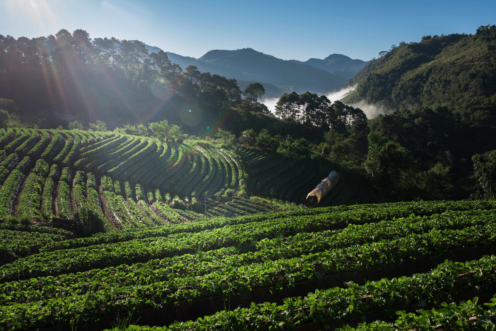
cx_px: 248
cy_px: 166
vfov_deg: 46.4
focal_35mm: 28
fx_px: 386
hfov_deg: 65.5
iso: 125
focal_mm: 28
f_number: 8
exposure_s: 1/160
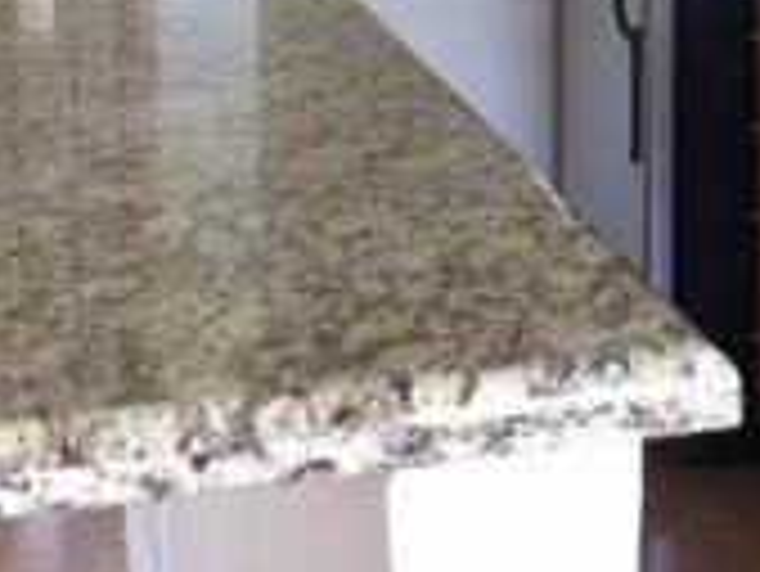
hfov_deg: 16.6
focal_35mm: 110
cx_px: 1061
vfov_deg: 13.0
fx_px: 2417
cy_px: -176
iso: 64
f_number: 2.2
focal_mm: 4.15
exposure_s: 1/15
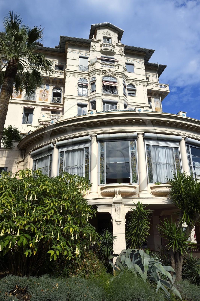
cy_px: 150
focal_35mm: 27
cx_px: 100
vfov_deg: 67.4
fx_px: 225
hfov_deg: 47.9
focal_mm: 27
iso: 200
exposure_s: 1/160
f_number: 18
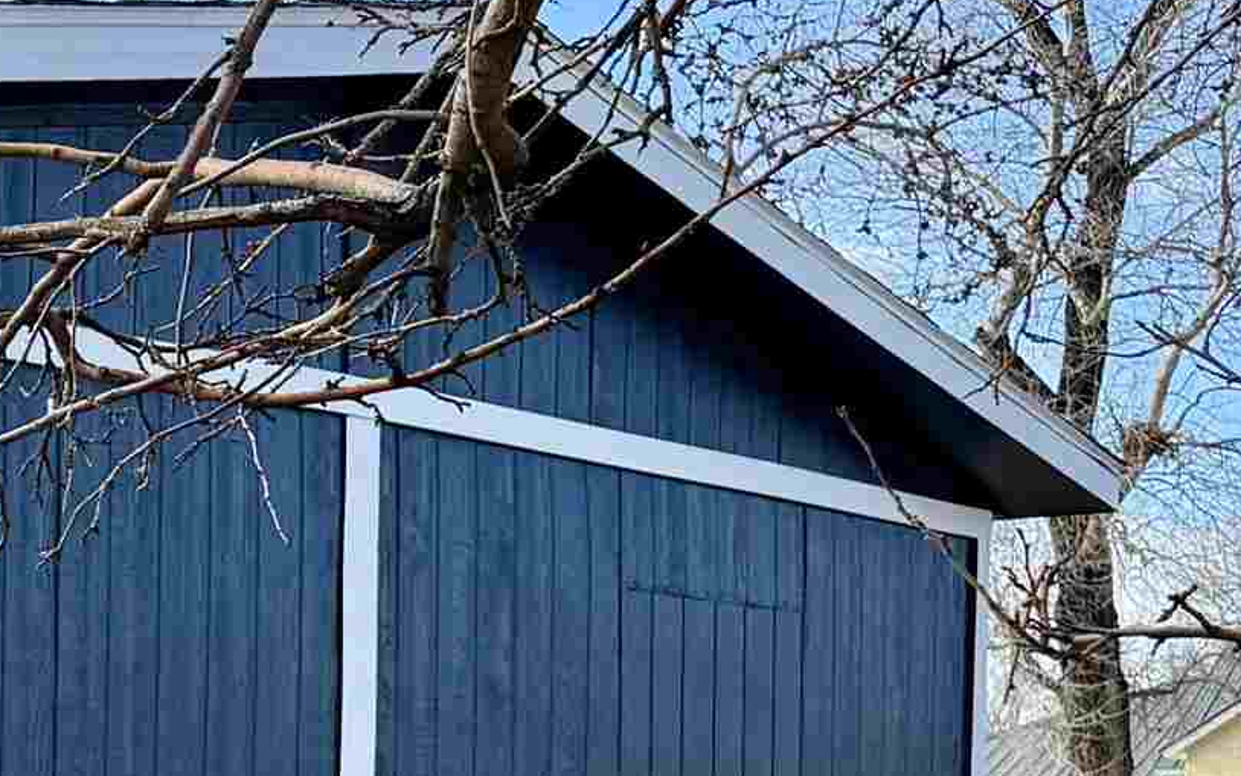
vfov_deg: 13.2
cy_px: 1003
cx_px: -1047
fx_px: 3247
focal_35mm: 96
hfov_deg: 17.3
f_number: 1.78
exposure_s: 1/2169
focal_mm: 6.76
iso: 100
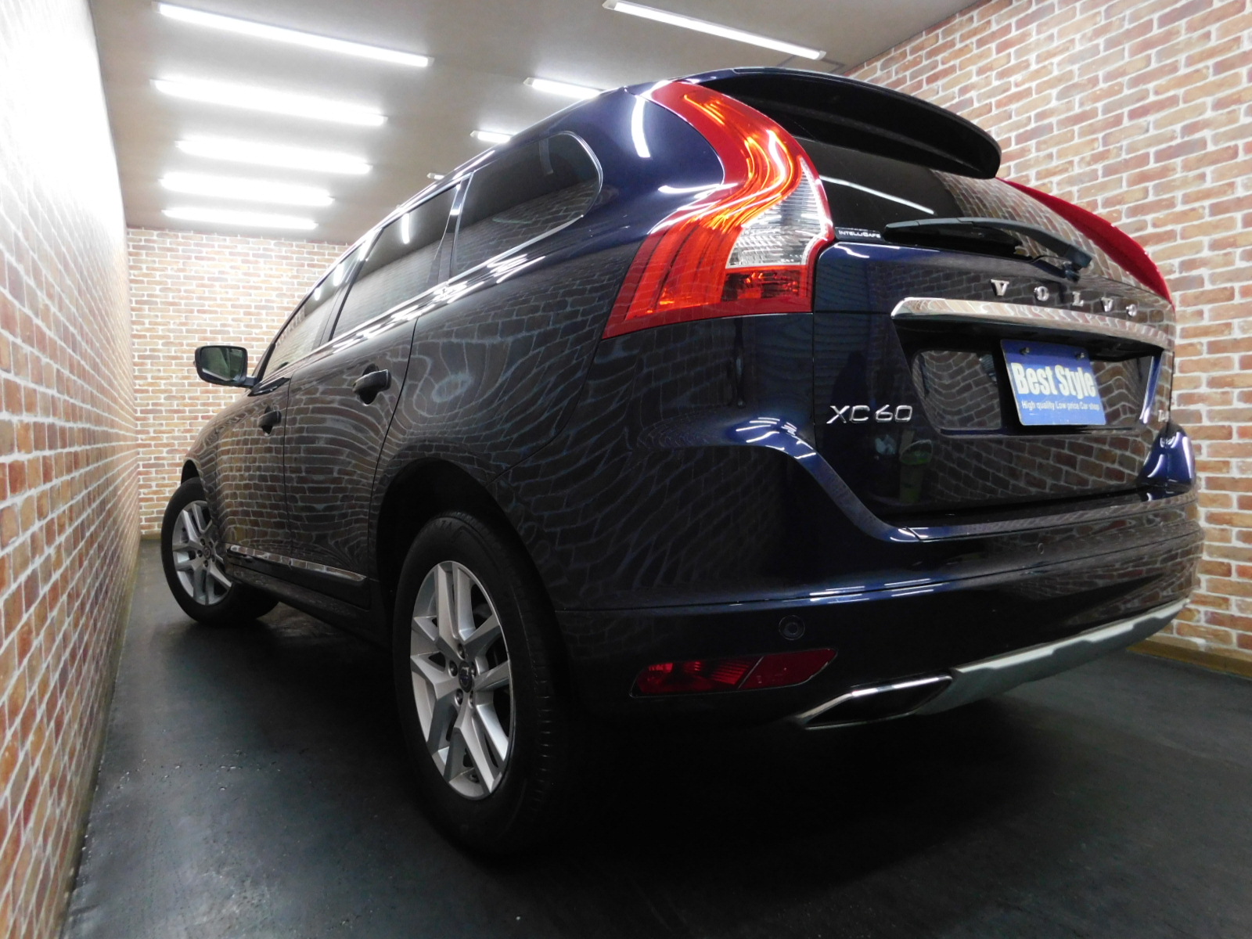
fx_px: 832
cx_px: 626
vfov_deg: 58.9
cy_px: 470
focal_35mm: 23
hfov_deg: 73.9
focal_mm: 4
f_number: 3
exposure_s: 1/25
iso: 400
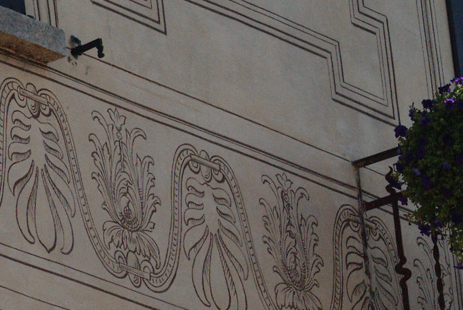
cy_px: 167
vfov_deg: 1.8
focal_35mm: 765
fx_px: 9846
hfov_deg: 2.7
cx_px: 746
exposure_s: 1/1000
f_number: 9
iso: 800
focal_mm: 145
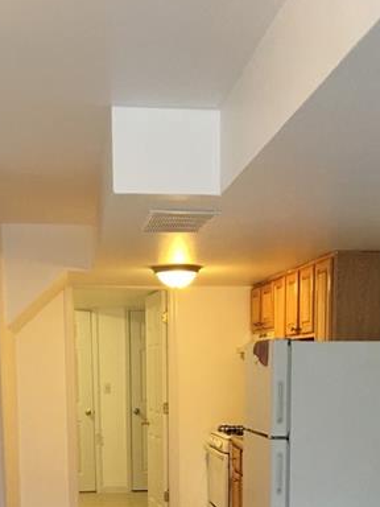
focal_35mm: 58
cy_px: 491
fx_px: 849
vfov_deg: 31.1
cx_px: 190
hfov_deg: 25.2
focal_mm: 4.15
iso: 40
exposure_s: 1/15
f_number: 2.2
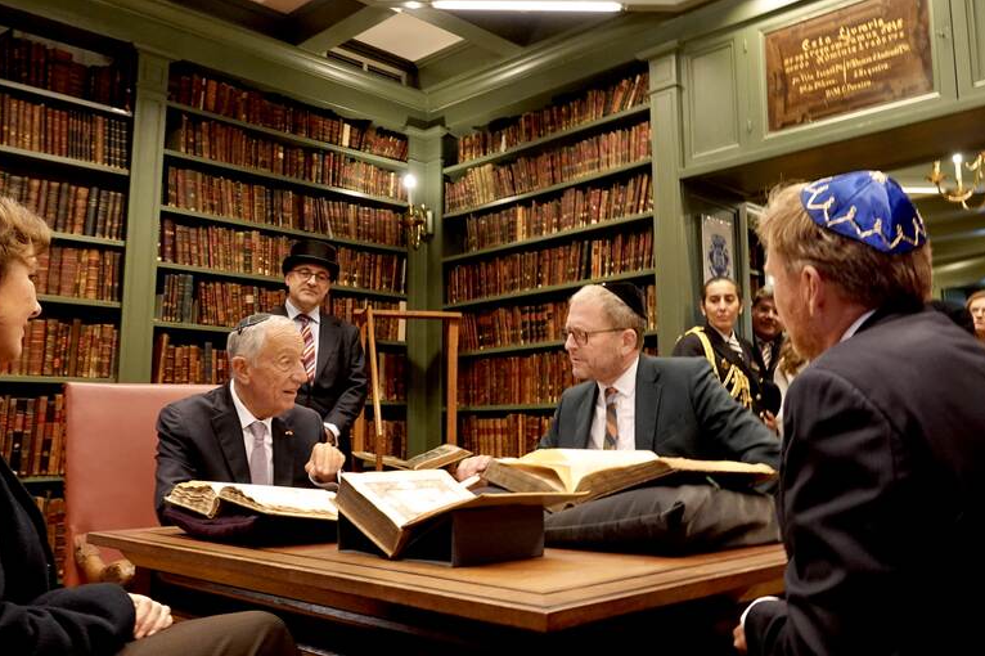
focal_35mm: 26
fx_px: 711
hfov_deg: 69.3
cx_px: 458
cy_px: 353
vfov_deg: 49.5
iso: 800
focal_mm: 8.8
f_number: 2.4
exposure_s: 1/30
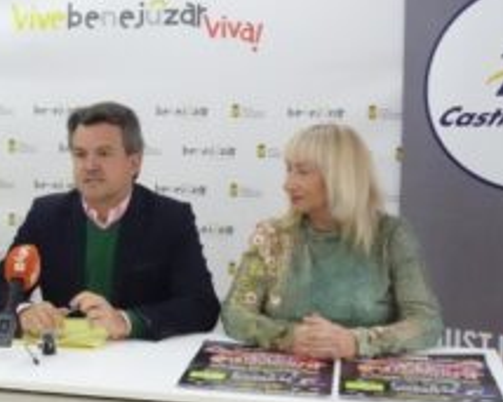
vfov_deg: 22.1
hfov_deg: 26.5
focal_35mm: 69
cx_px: 35
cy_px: 201
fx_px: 1027
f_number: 4
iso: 1250
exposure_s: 1/60
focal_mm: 6.08
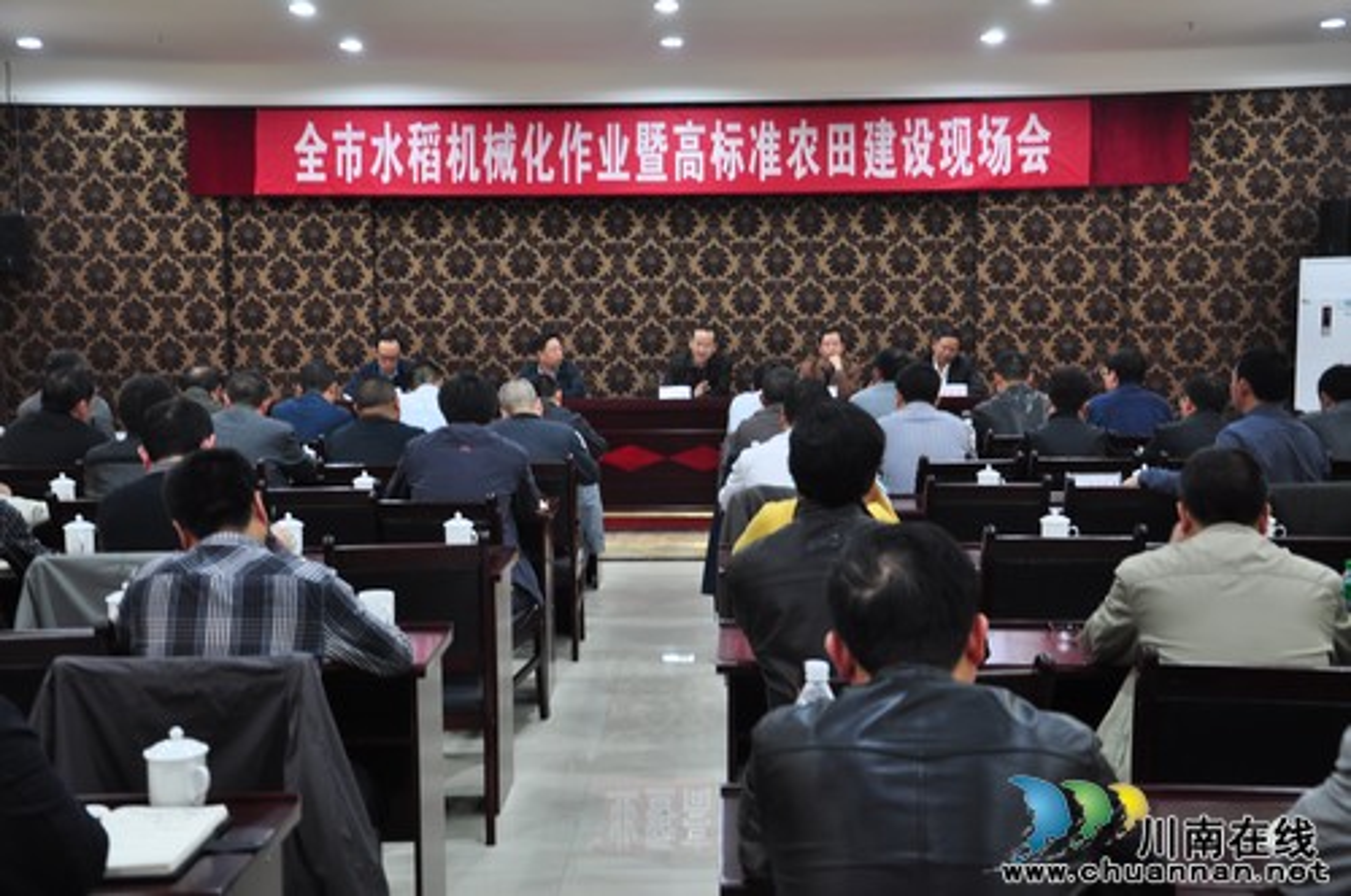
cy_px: 448
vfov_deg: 31.8
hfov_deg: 46.5
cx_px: 676
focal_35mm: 42
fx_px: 1574
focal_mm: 28
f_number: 4
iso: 400
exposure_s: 1/8
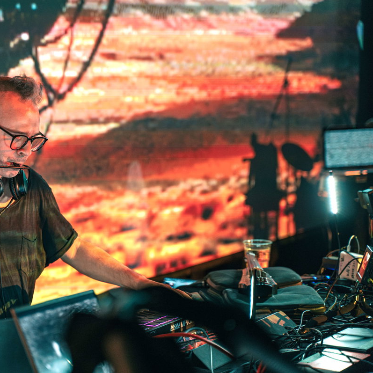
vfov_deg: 18.1
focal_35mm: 96
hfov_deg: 18.0
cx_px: 95
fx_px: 1170
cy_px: 187
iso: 3200
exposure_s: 1/100
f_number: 2.8
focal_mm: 75
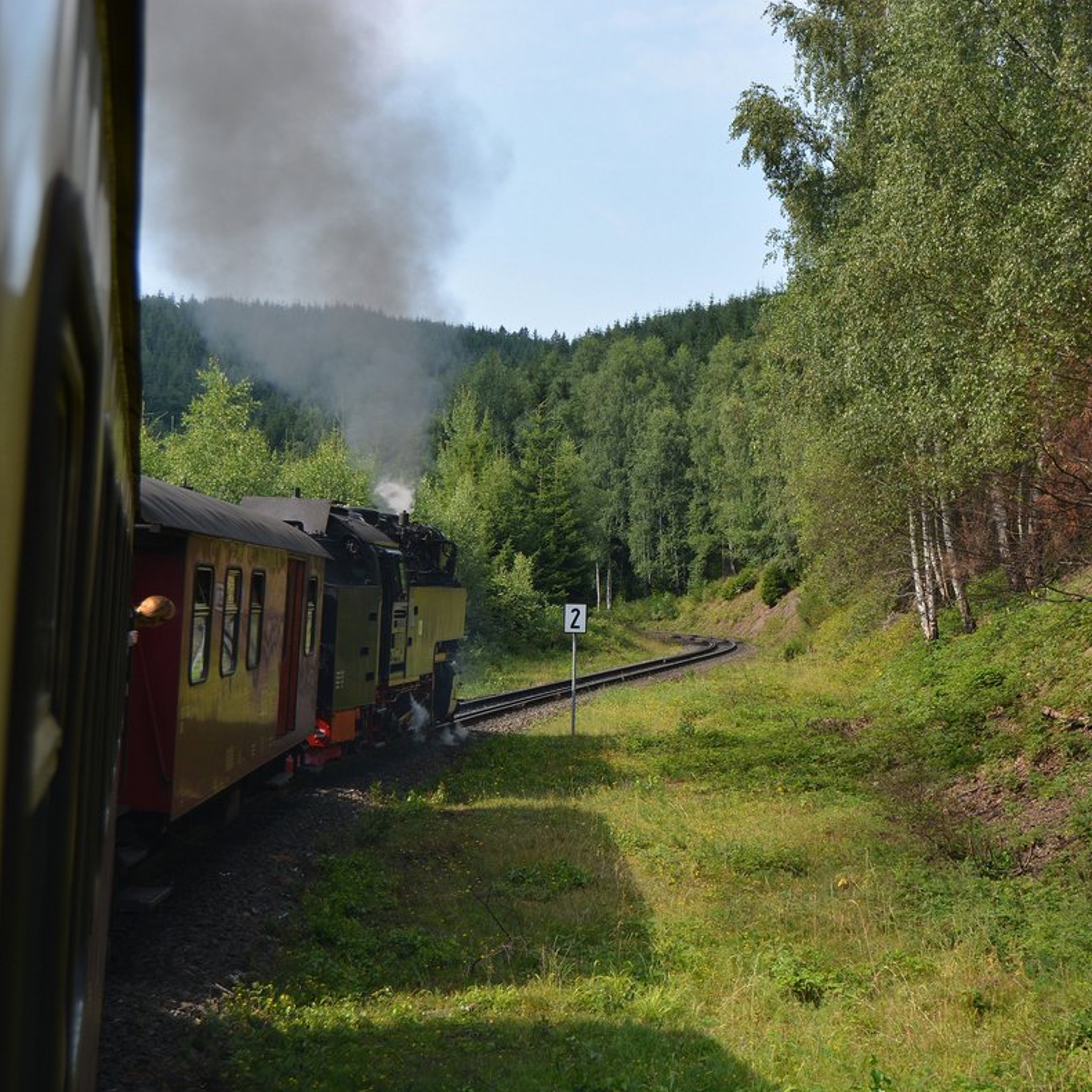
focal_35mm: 58
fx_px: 2070
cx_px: 761
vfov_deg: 29.6
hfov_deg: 29.3
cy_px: 551
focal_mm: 30
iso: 200
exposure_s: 1/640
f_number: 5.6
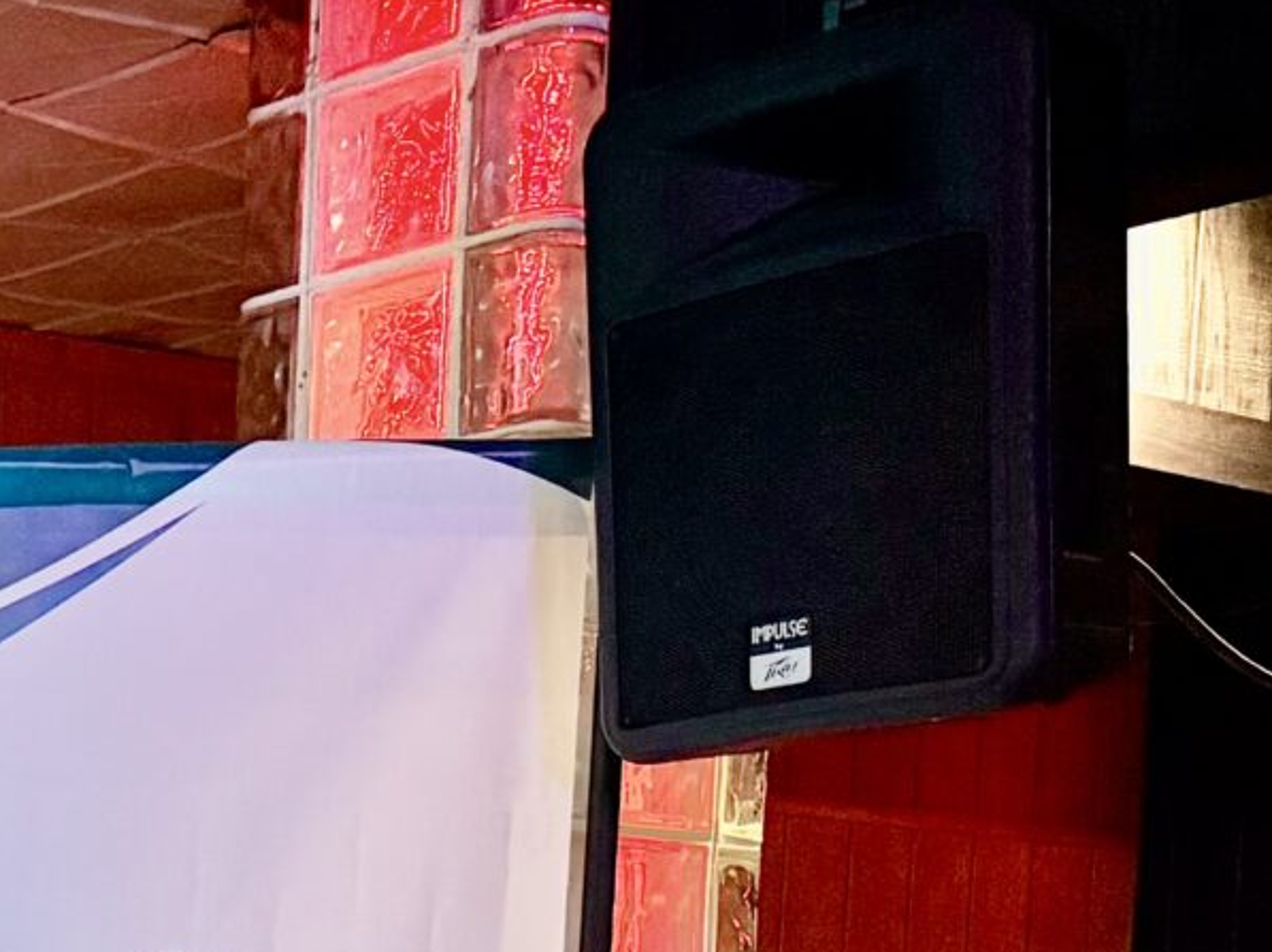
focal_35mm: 103
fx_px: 3783
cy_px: 1921
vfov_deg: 12.6
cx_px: -854
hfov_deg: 16.6
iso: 500
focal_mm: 6.76
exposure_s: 1/60
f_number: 1.78
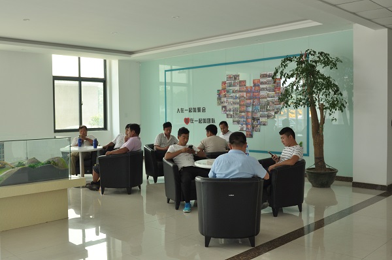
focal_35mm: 36
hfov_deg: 53.2
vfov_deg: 36.8
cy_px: 130
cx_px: 196
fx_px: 391
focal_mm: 24
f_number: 2.8
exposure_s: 1/160
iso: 400
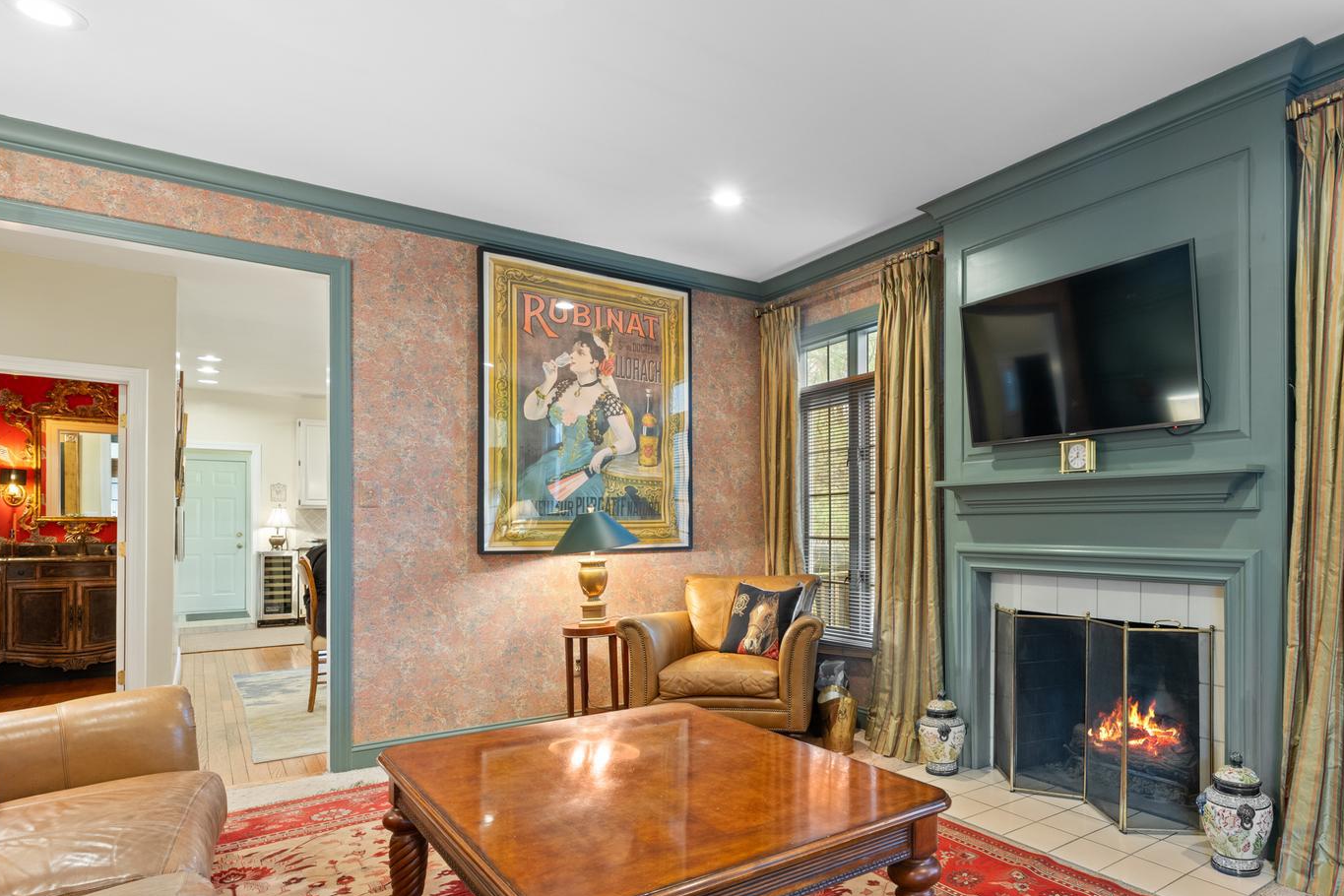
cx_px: 873
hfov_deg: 79.1
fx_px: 784
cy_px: 531
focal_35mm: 21
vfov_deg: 59.1
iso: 320
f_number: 9
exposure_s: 1
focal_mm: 14
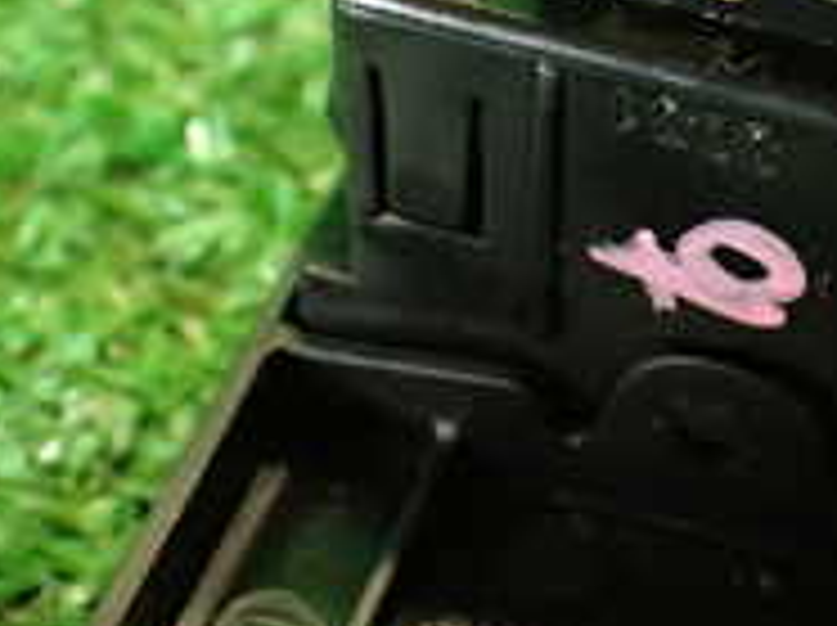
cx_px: 742
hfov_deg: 19.9
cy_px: 122
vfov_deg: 15.1
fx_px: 2342
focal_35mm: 97
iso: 400
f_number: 2.3
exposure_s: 1/30
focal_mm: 5.4
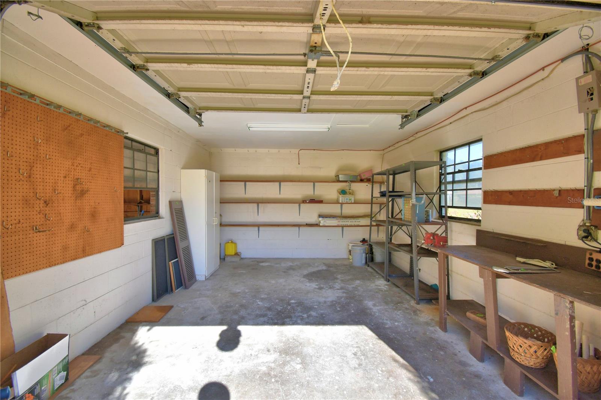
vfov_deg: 77.3
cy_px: 200
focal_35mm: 15
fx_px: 250
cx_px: 300
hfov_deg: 100.4
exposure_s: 1/320
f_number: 4.5
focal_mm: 10
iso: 200
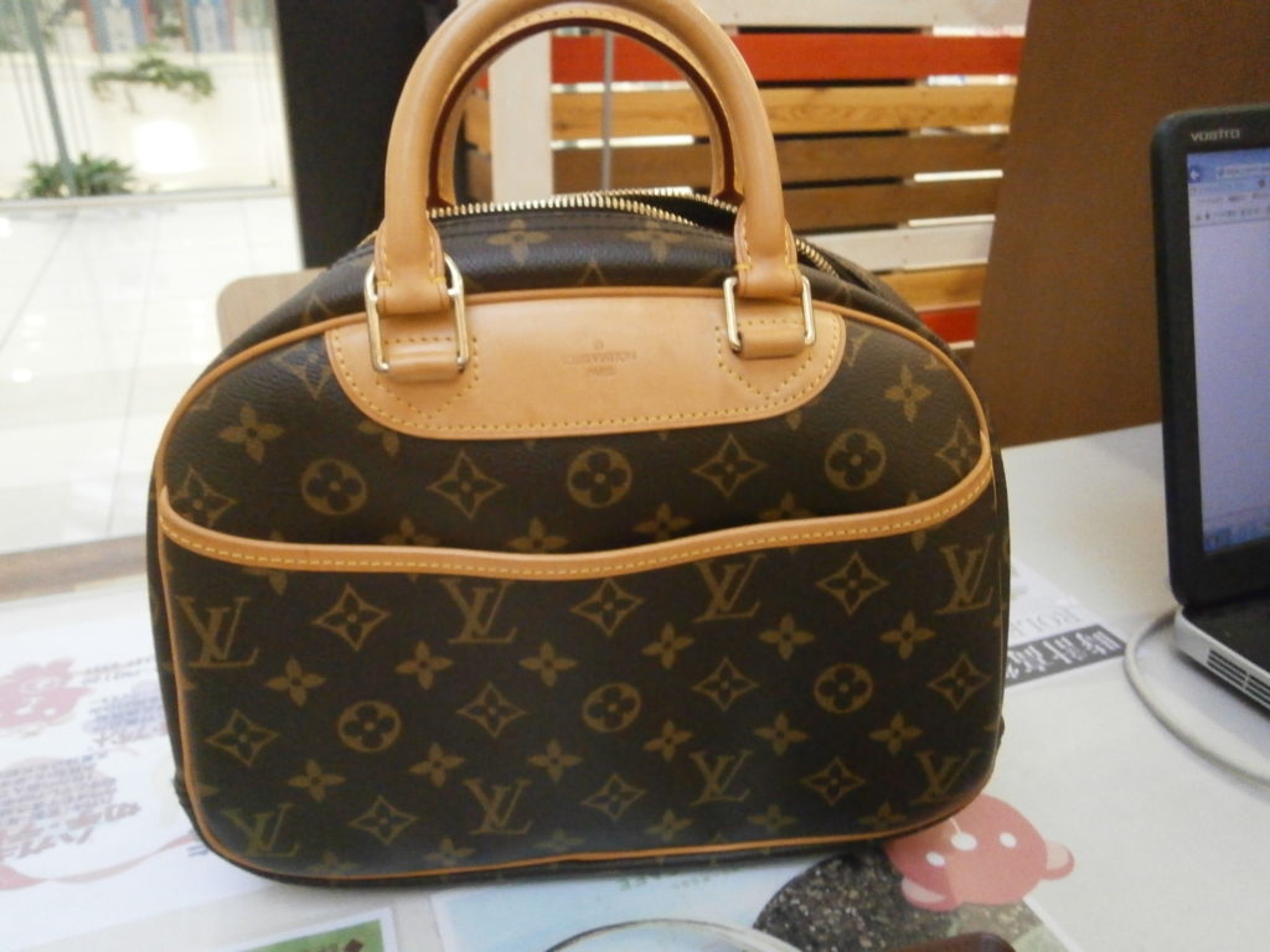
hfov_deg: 67.3
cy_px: 476
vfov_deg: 53.1
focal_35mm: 26
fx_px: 954
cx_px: 635
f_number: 2.8
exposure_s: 1/80
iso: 800
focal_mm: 4.7
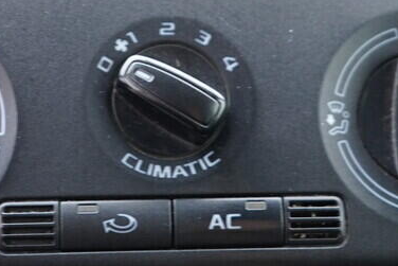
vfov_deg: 13.9
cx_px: 176
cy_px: 61
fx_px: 1084
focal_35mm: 98
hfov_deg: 20.8
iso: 500
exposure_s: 1/40
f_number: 2.8
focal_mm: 24
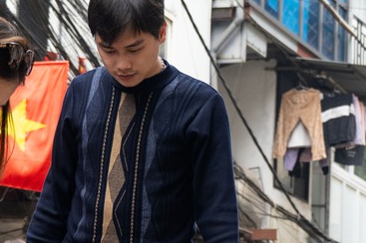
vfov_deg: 7.5
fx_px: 1856
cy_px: 221
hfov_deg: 11.2
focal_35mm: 183
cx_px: 284
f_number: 3.2
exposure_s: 1/500
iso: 160
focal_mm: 33.5
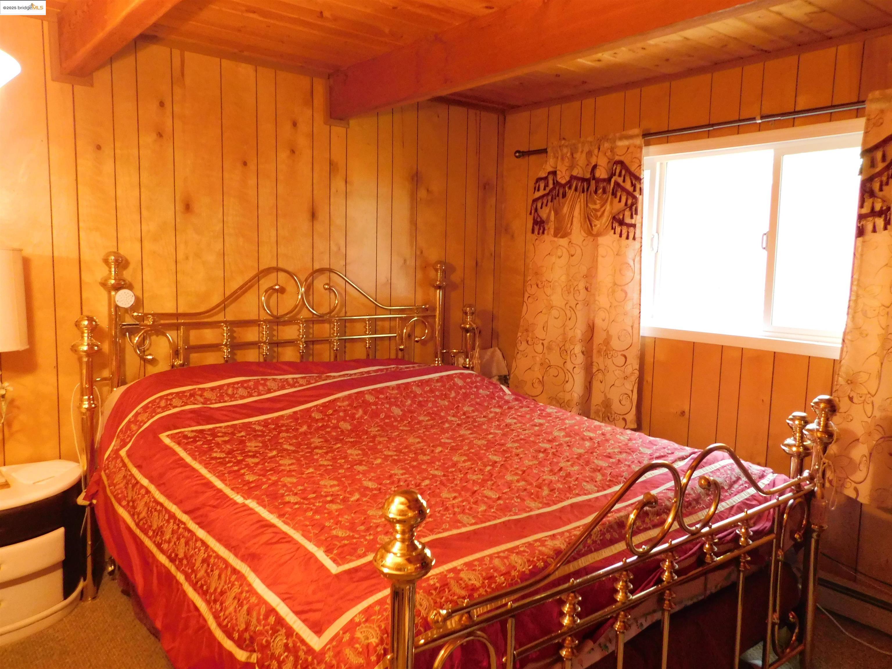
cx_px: 446
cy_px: 334
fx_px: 644
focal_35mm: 25
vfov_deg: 54.9
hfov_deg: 69.4
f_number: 3.1
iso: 720
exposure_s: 1/8
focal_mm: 4.5
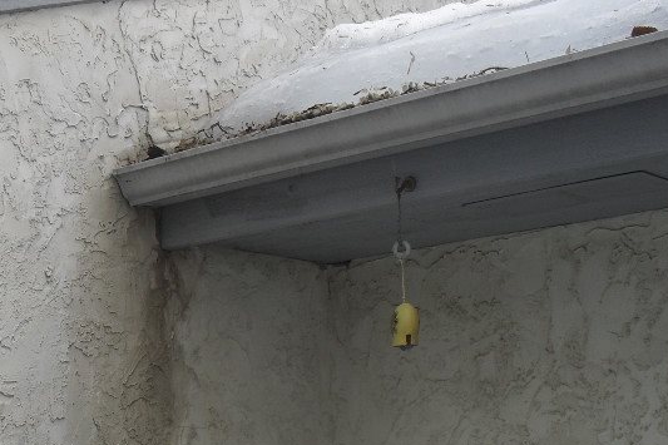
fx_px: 1298
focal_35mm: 70
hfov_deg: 28.6
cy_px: 400
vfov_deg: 19.1
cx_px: 199
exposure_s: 1/250
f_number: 3.2
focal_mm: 6.3
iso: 100
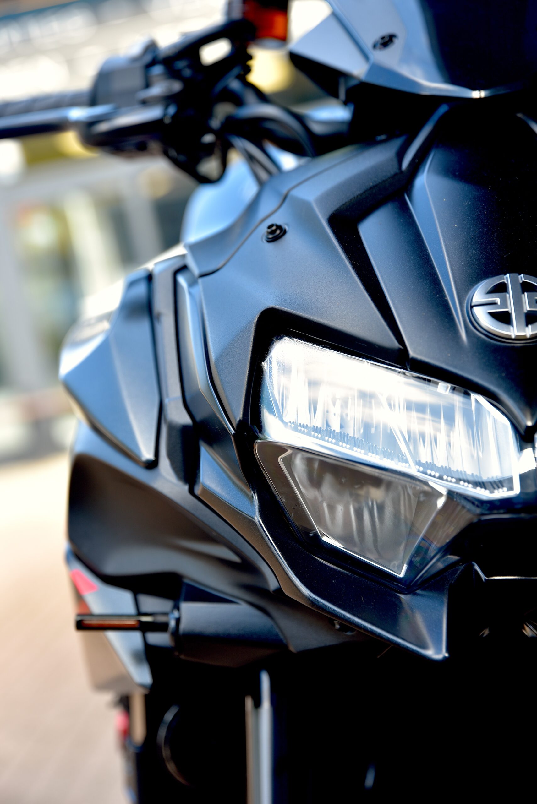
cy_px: 402
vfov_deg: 28.8
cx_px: 268
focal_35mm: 70
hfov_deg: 19.5
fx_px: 1565
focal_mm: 70
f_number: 4
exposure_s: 1/60
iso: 100
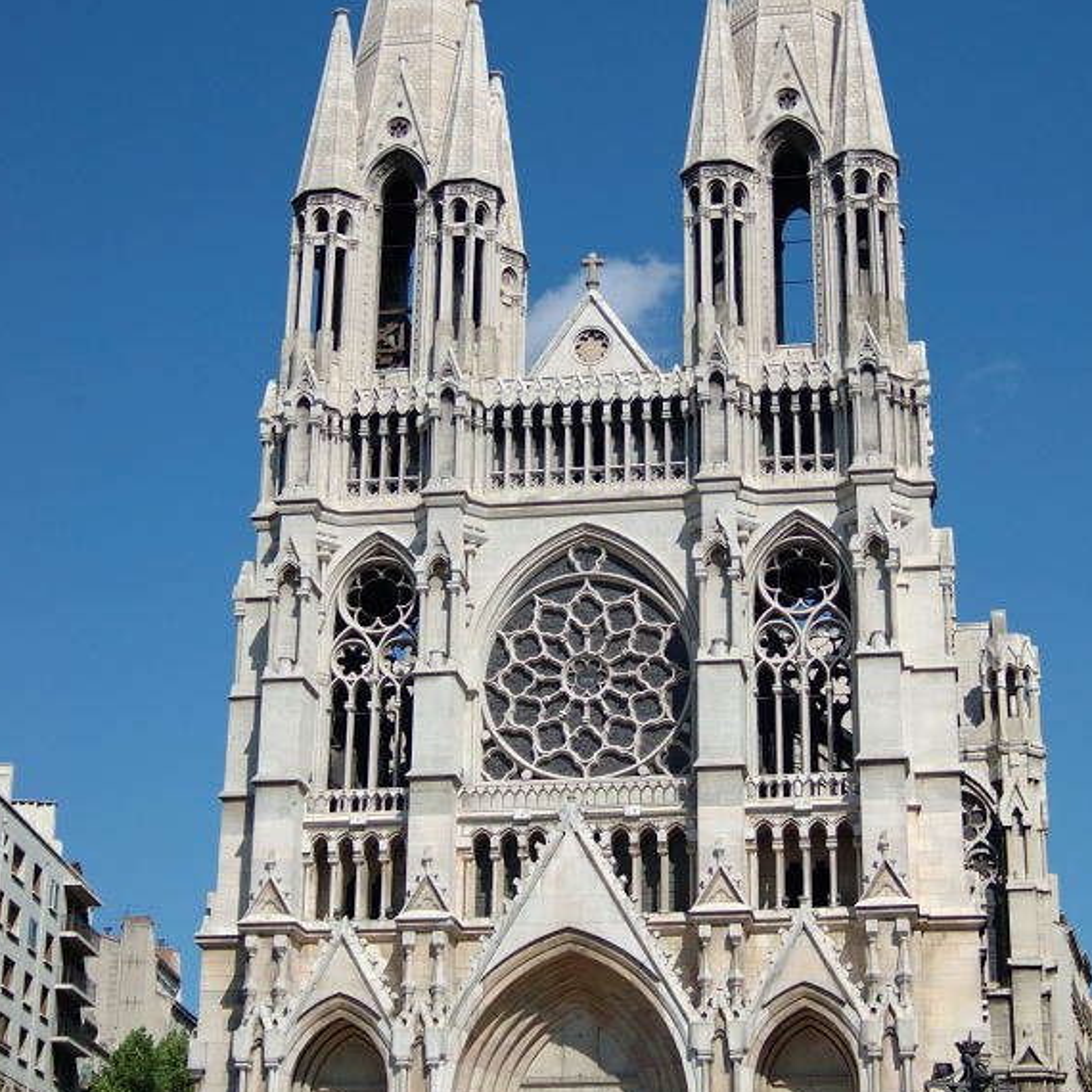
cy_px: 506
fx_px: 2284
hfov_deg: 26.9
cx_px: 630
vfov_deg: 26.9
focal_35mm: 64
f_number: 3.3
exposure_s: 1/3200
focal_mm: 28
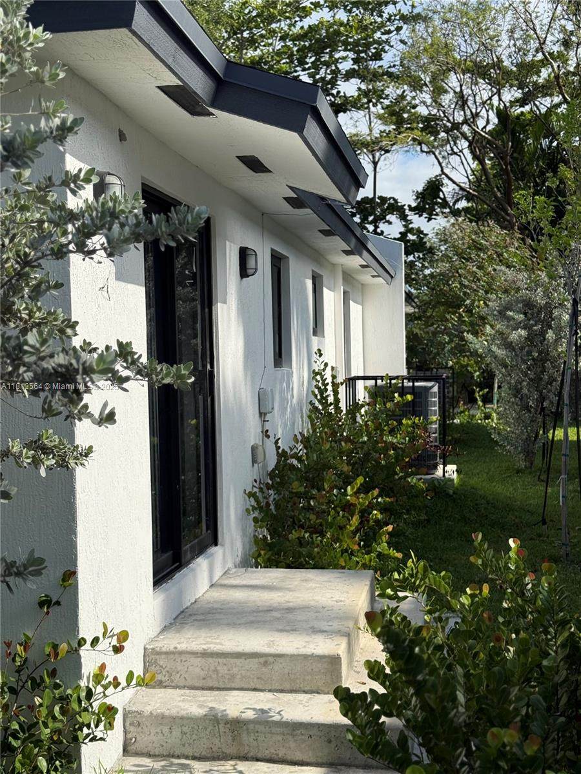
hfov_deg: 30.3
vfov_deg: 39.7
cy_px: 387
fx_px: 1074
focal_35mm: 48
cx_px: 290
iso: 64
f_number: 1.78
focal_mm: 6.76
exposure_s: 1/5208
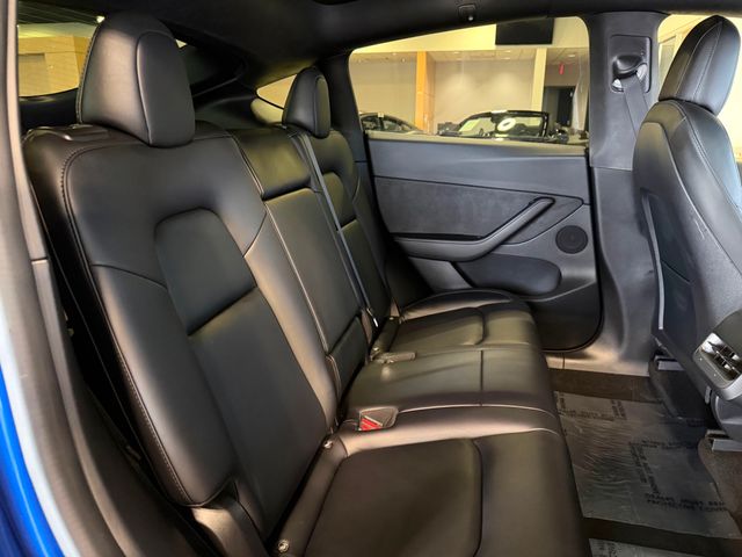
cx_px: 371
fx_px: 514
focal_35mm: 24
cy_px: 278
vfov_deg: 56.8
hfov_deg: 71.6
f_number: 1.78
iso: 1000
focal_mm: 6.76
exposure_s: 1/30
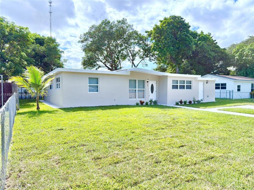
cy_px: 95
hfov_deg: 71.6
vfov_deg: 56.8
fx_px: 176
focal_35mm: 24
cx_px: 127
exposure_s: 1/4405
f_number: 1.78
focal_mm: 6.76
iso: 100
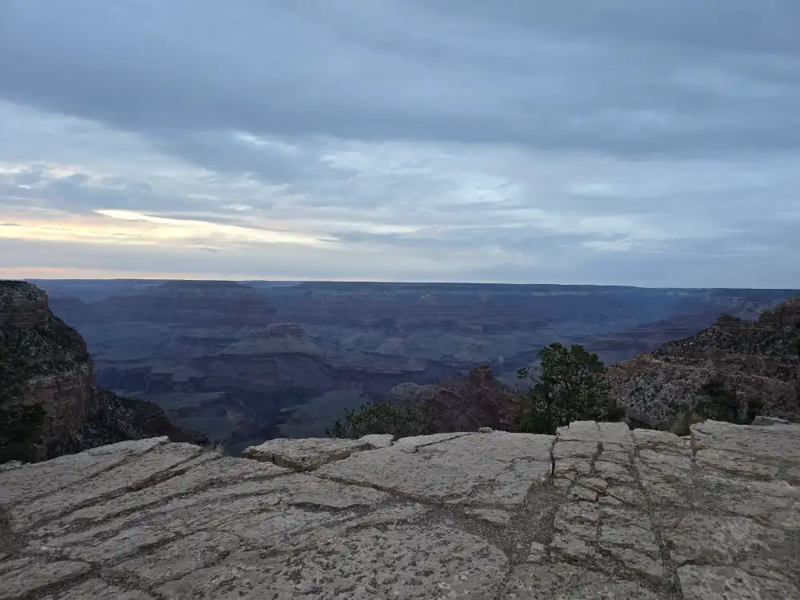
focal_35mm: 23
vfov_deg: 58.9
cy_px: 300
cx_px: 400
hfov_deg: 73.9
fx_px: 532
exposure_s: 1/180
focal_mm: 6.3
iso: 200
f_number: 1.7
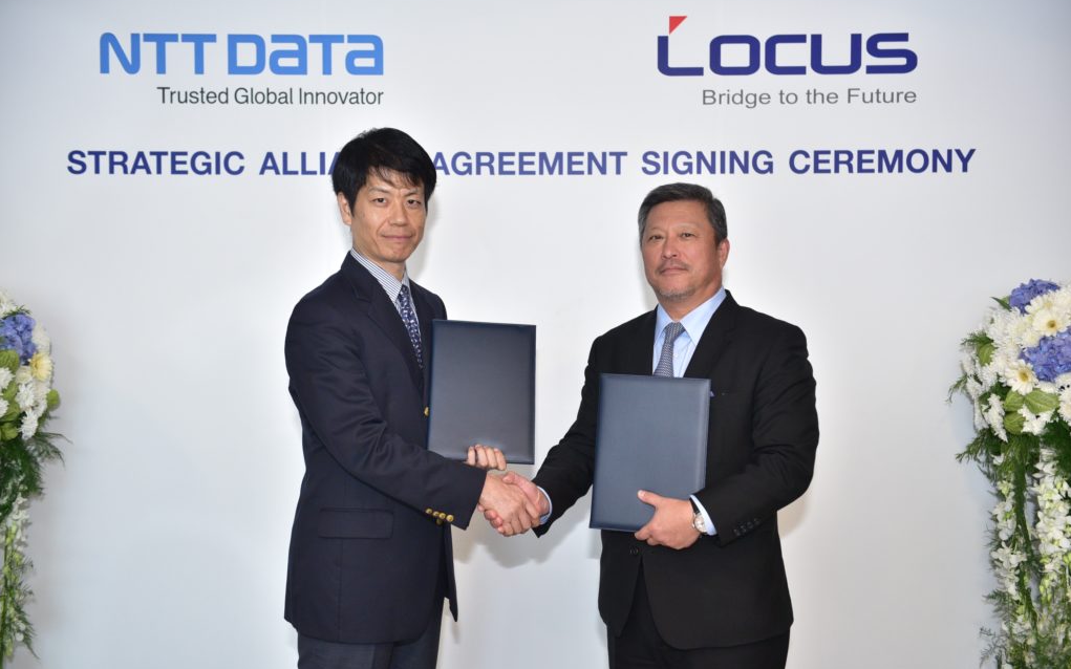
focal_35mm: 45
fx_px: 1313
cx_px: 536
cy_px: 343
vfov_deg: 28.6
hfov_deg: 44.4
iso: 2000
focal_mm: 44
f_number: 3.5
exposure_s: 1/160
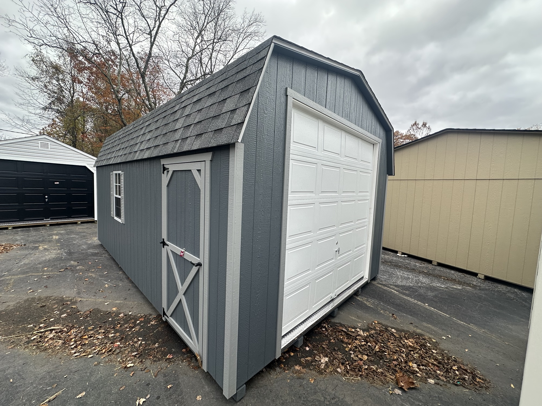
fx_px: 219
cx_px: 271
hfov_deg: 102.1
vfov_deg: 85.7
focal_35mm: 14
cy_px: 203
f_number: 2.2
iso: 40
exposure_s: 1/394
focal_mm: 2.22
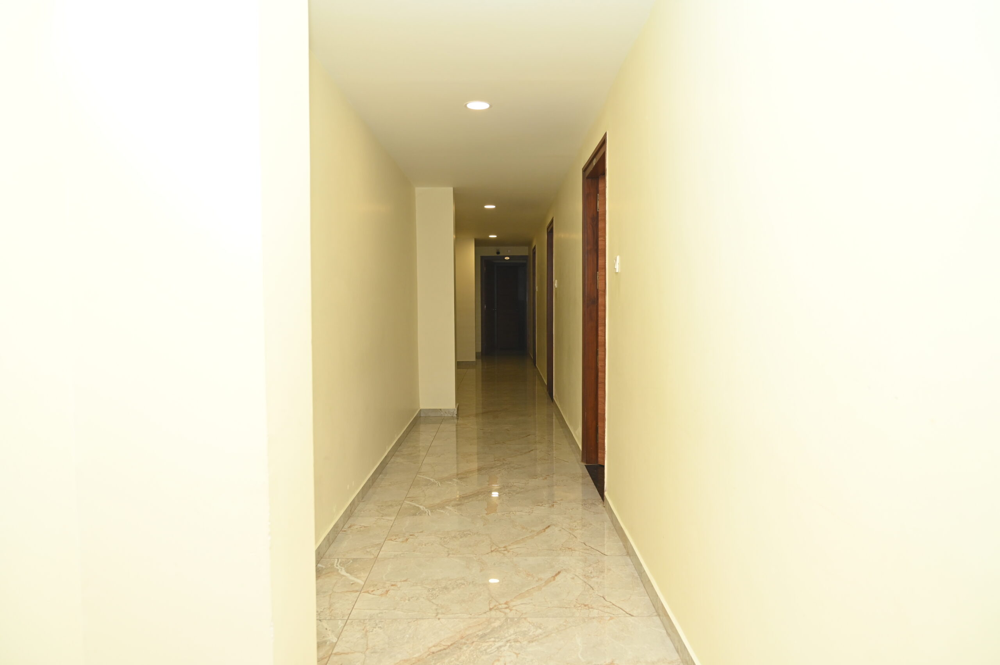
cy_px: 332
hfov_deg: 73.8
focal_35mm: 24
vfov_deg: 53.1
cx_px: 500
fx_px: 666
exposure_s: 1/125
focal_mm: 24
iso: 500
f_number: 5
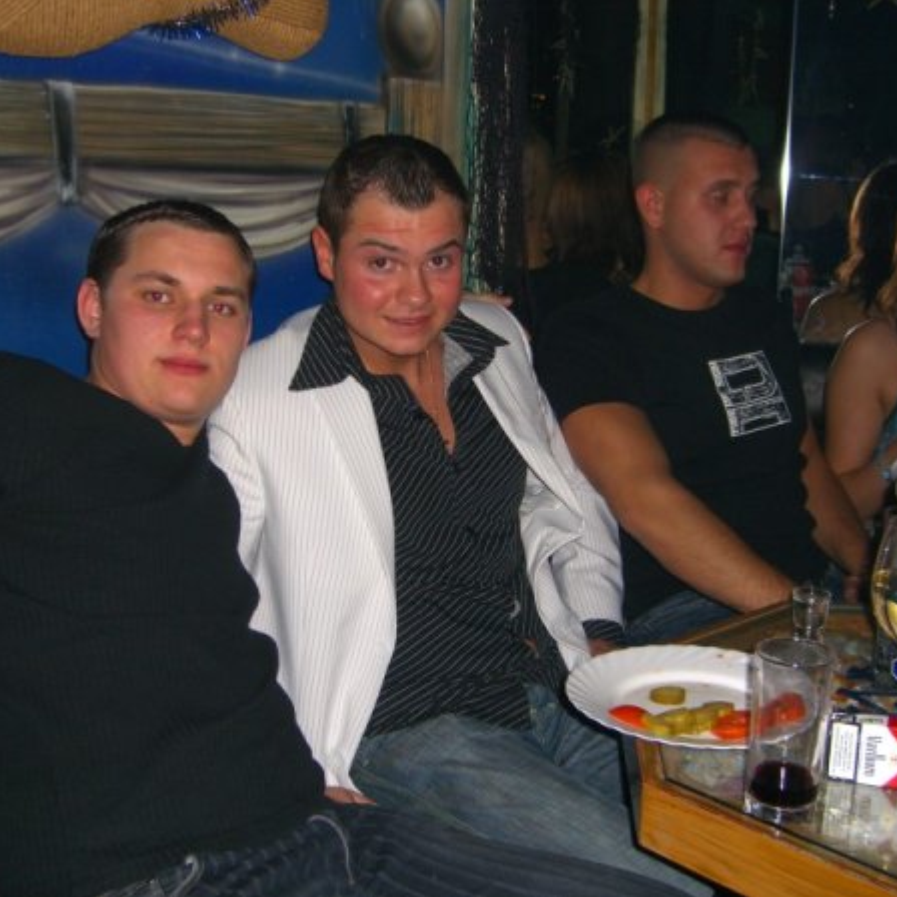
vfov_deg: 37.6
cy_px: 448
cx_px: 432
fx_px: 1319
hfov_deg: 37.5
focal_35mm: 45
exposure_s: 1/60
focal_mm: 7.9
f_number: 2.8
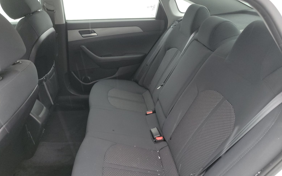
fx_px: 200
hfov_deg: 70.4
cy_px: 98
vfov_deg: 47.5
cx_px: 139
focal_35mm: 26
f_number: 1.8
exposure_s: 1/59
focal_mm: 6.7
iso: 771
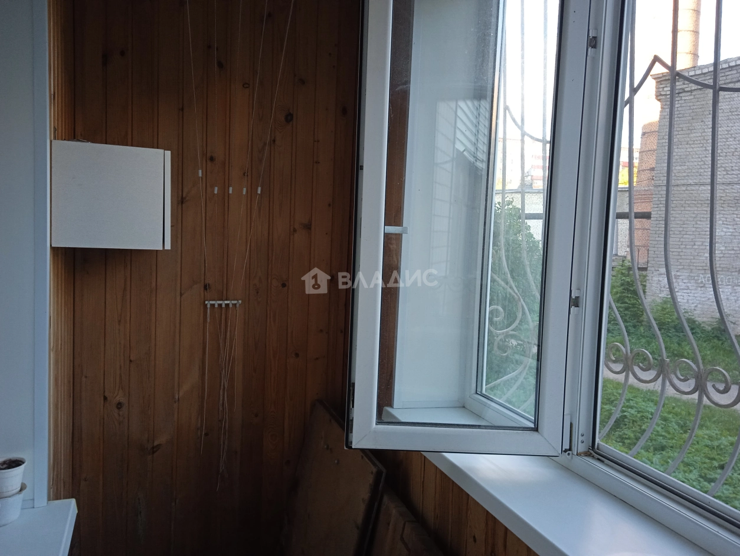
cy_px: 278
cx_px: 370
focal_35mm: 28
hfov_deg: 63.4
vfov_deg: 49.8
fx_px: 599
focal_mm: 3.43
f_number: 2.2
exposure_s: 1/50
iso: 153
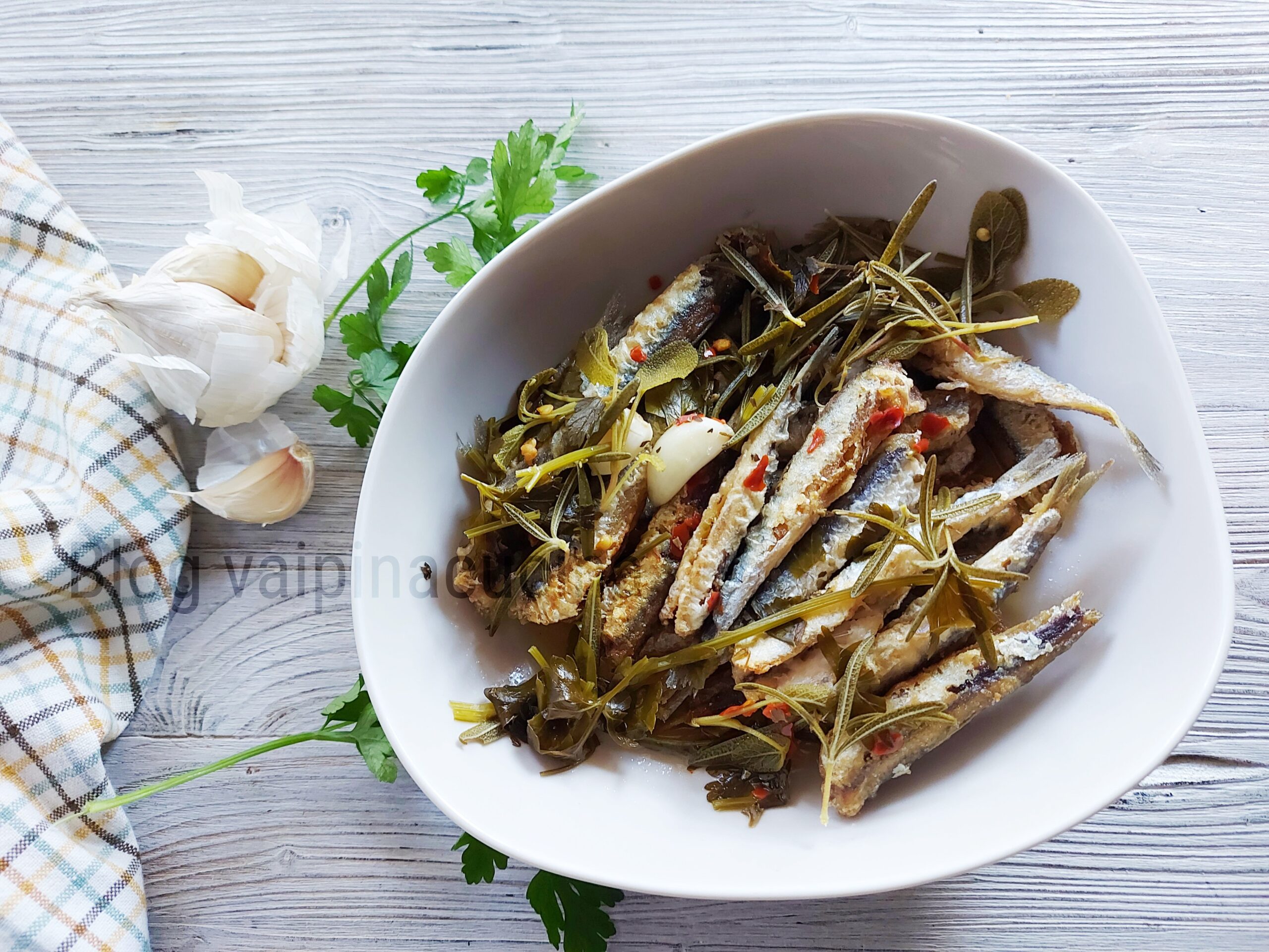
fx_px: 880
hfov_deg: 71.6
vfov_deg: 56.8
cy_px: 476
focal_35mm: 24
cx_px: 634
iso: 200
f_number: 1.8
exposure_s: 1/25
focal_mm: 5.23
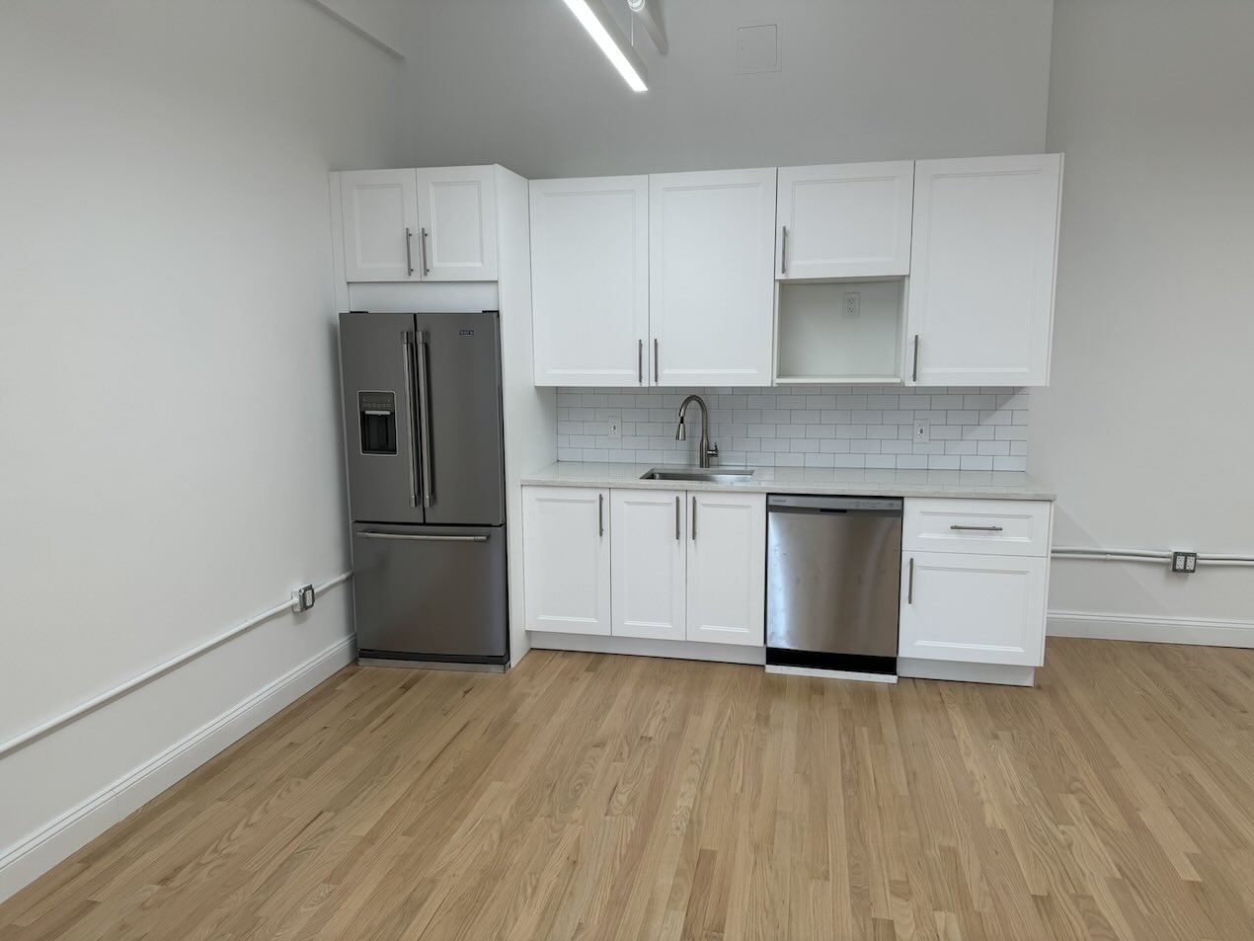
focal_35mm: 24
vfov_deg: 56.8
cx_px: 627
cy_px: 470
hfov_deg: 71.6
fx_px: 870
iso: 64
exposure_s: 1/126
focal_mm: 6.76
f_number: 1.78
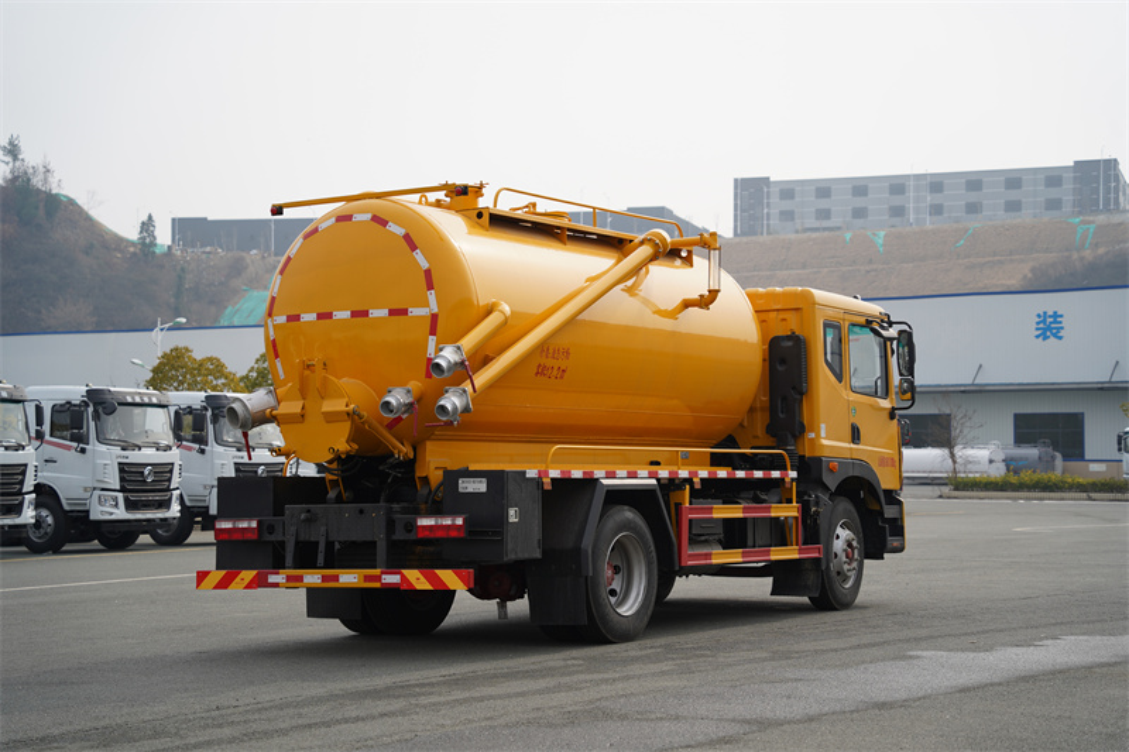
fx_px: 2132
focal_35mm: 68
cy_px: 376
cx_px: 564
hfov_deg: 29.7
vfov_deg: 20.0
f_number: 4
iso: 100
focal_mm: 68
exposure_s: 1/640
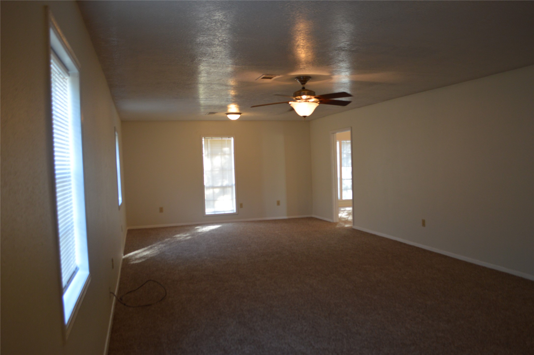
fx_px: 400
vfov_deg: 47.8
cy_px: 178
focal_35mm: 27
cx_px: 267
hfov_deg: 67.4
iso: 400
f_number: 3.5
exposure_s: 1/50
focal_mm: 18
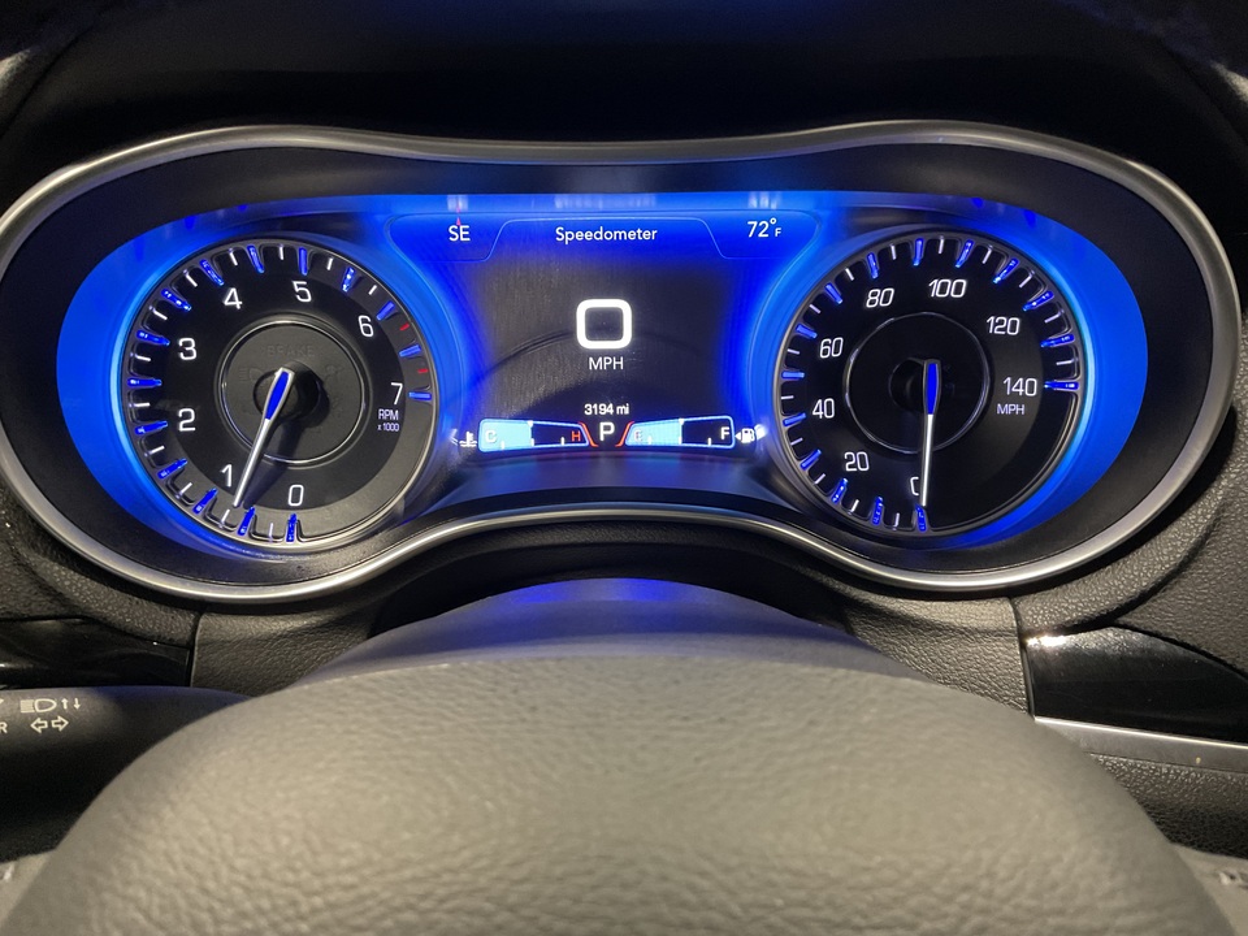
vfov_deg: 48.2
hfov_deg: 61.7
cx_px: 624
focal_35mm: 29
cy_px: 468
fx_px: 1046
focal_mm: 3
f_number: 1.8
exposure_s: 1/30
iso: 320
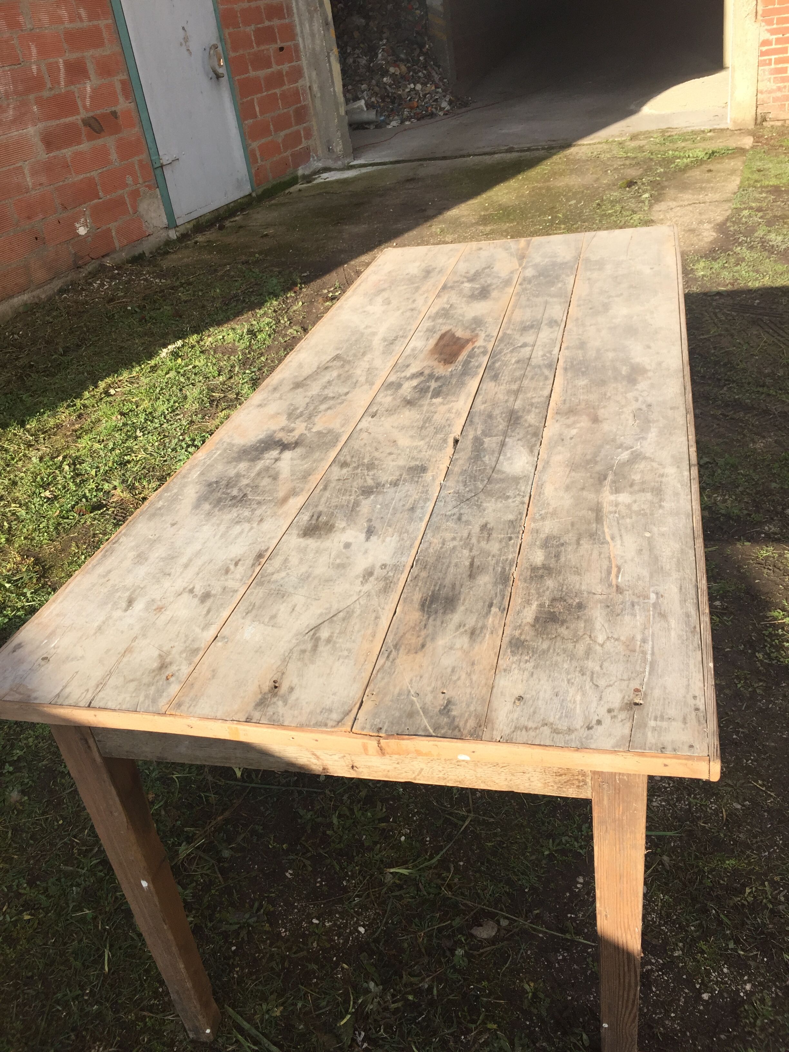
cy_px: 526
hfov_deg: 48.2
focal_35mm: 29
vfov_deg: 61.7
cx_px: 394
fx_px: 881
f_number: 2.2
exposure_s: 1/964
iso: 32
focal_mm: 4.15
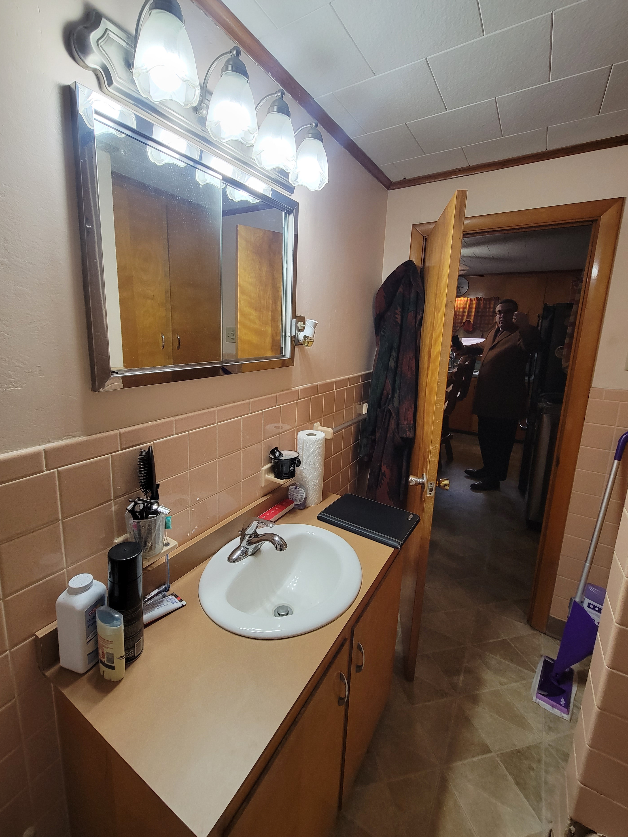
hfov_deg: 85.6
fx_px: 339
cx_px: 296
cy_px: 395
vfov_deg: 102.0
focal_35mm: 14
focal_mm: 2.2
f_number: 2.2
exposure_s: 1/60
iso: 125
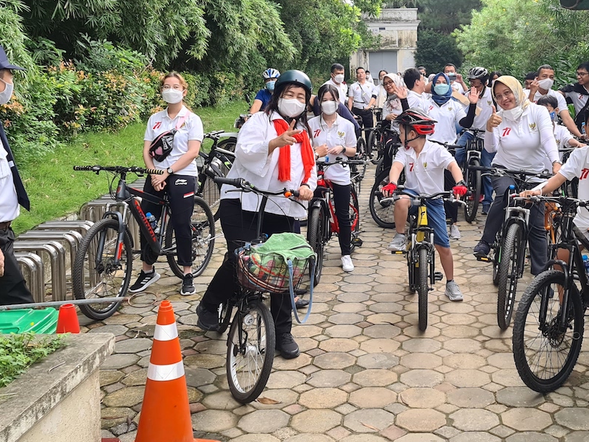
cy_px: 157
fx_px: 766
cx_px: 396
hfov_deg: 41.5
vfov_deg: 32.0
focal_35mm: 45
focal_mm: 7
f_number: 1.8
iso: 50
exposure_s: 1/100
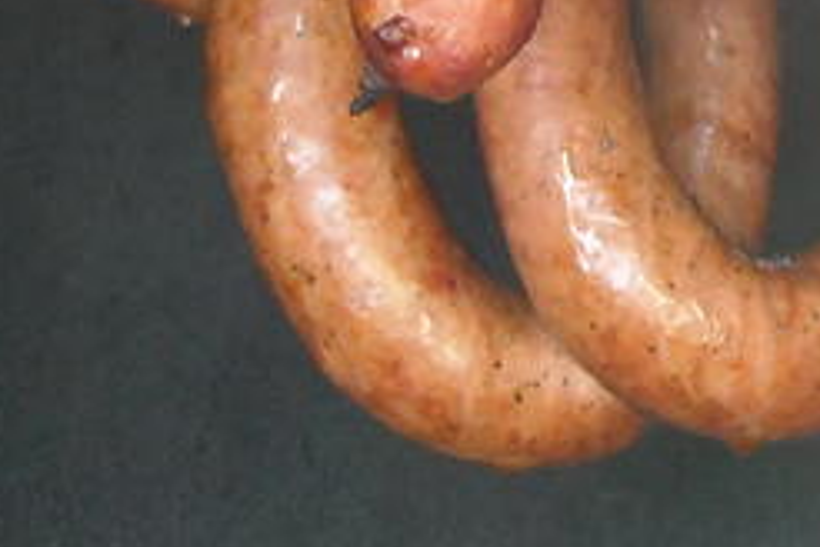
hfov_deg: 14.4
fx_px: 3029
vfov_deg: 10.0
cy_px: -275
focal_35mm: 133
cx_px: 1210
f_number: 2.8
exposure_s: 1/250
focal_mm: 5.7
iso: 282
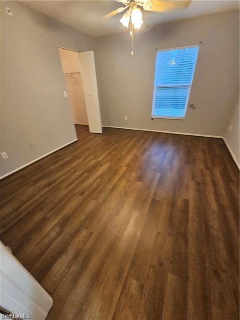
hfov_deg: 89.9
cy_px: 160
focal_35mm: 13
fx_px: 120
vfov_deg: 106.2
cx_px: 120
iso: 320
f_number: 2.2
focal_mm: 2.2
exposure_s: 1/30
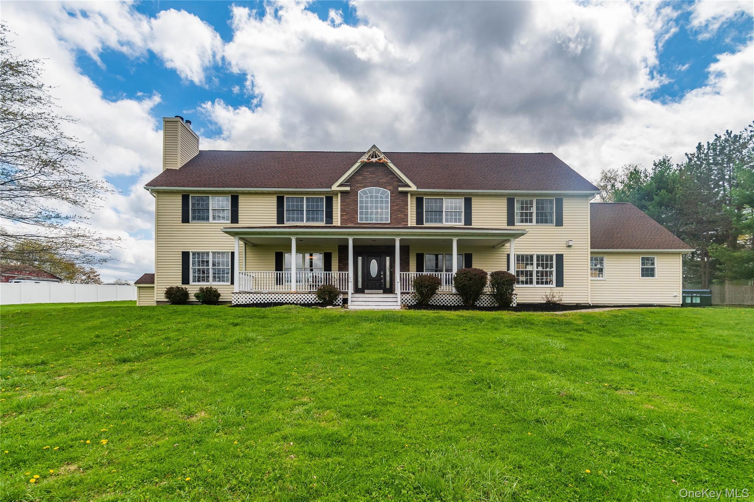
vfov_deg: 73.7
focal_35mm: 16
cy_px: 251
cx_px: 377
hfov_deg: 96.8
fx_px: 335
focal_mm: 11
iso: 100
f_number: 9
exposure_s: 1/400
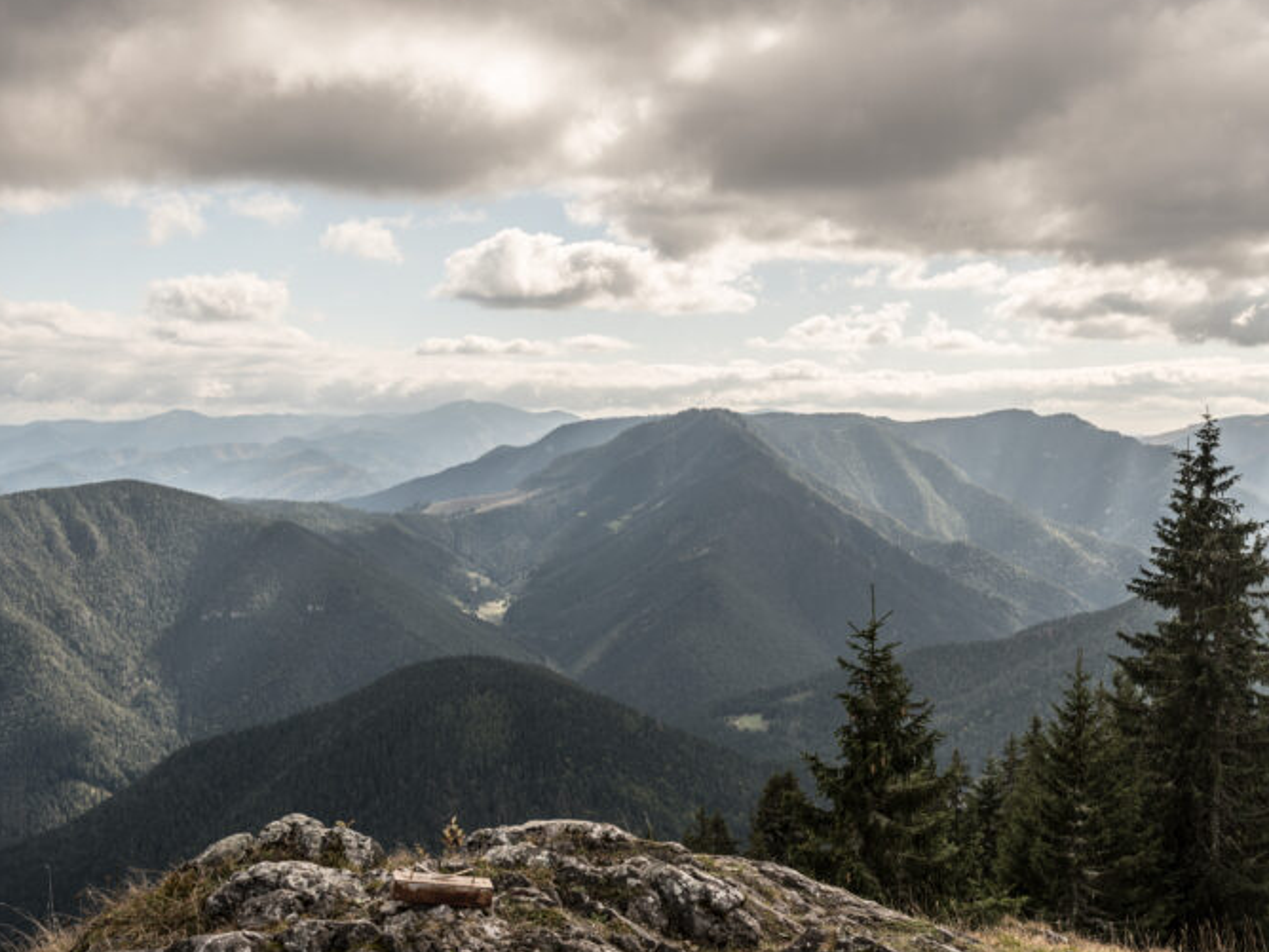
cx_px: 678
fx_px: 1540
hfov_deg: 44.8
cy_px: 474
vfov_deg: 34.3
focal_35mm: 42
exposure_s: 1/125
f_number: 9
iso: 100
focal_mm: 38
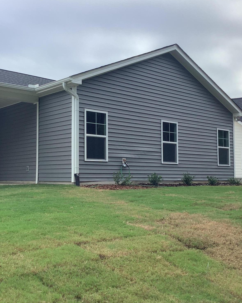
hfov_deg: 36.2
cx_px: 84
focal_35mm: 41
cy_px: 152
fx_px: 367
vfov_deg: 44.8
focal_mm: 3.3
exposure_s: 1/296
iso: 25
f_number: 2.4
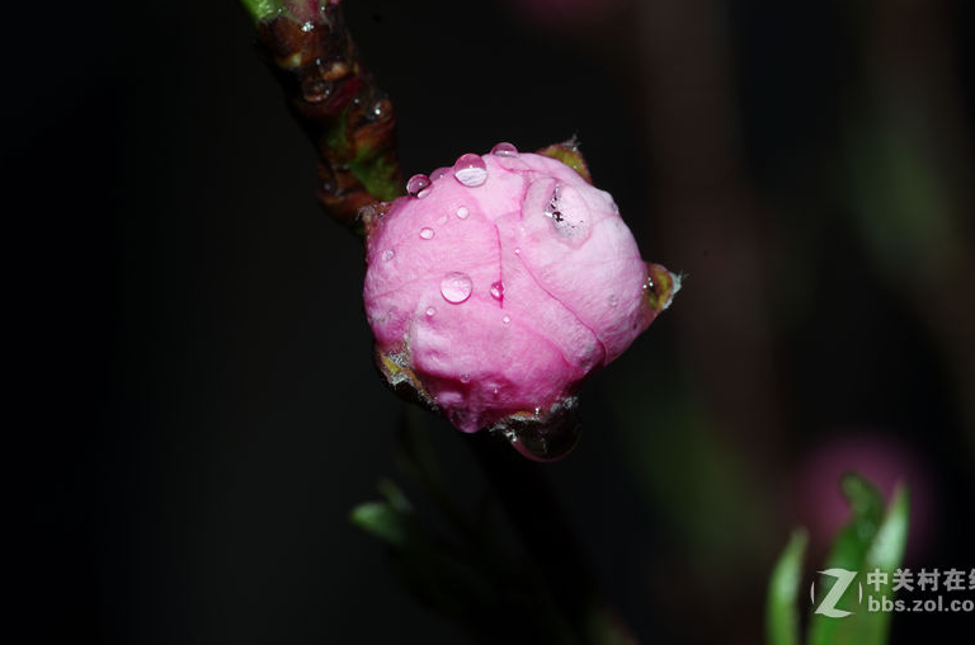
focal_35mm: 166
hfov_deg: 12.4
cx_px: 533
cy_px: 291
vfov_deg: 8.2
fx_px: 4485
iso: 100
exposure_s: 1/125
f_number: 13
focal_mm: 100
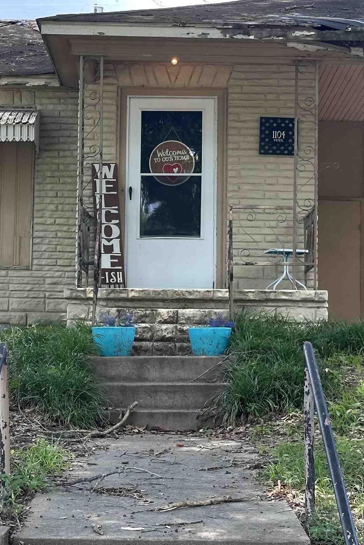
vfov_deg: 22.6
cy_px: 220
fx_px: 1365
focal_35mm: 90
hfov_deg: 15.2
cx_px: 173
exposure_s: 1/307
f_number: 1.78
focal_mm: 6.86
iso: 64
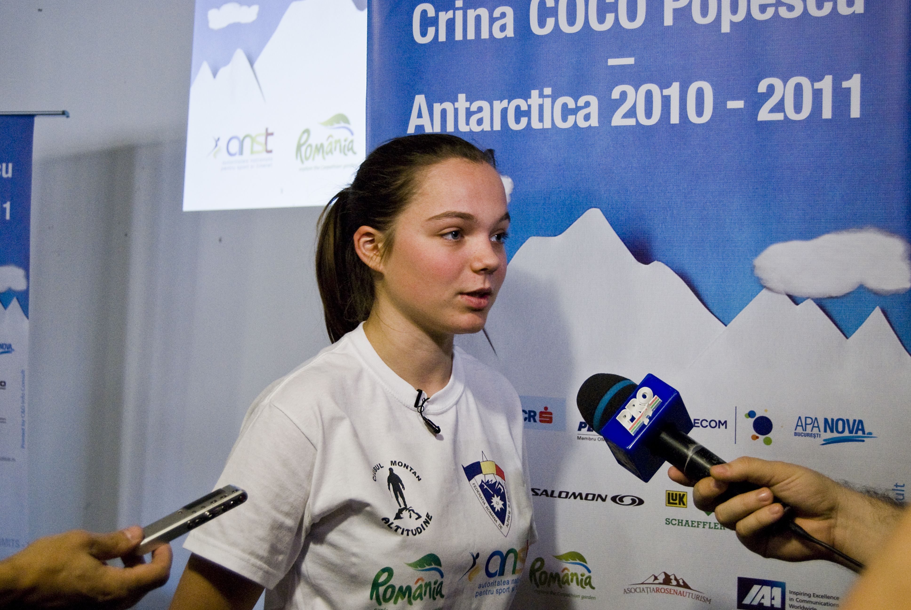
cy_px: 305
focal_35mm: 46
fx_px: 1178
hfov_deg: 42.3
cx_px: 456
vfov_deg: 29.0
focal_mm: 31
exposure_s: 1/60
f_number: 4.5
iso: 400
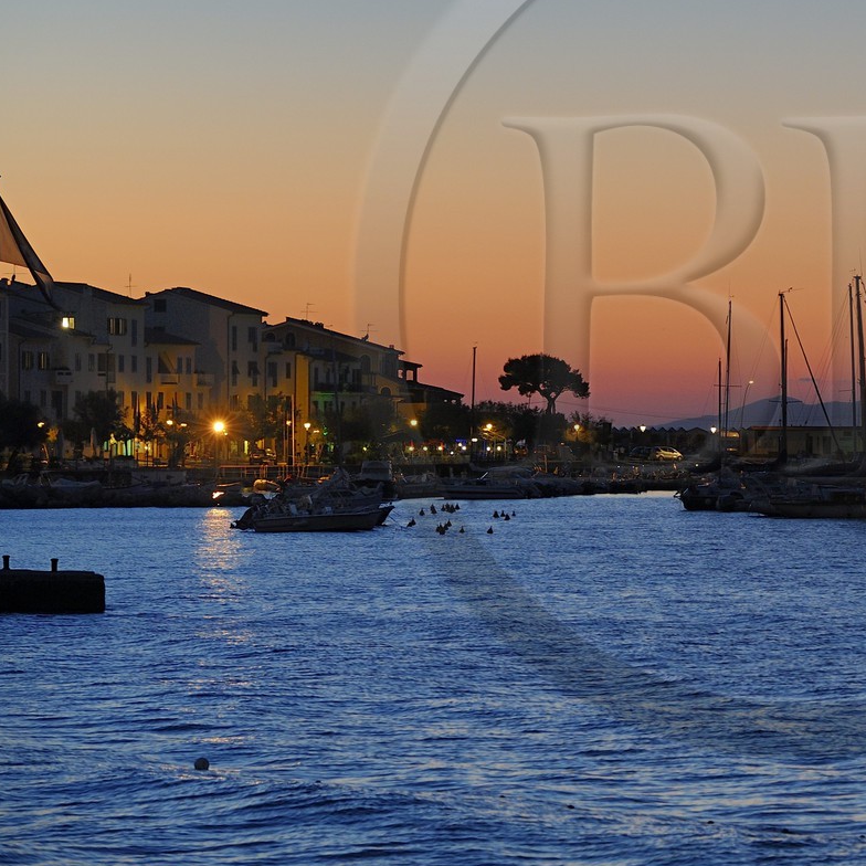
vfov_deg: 8.7
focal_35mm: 201
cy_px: 298
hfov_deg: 8.7
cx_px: 804
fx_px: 5689
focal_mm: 116
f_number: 4.5
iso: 800
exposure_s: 1/20
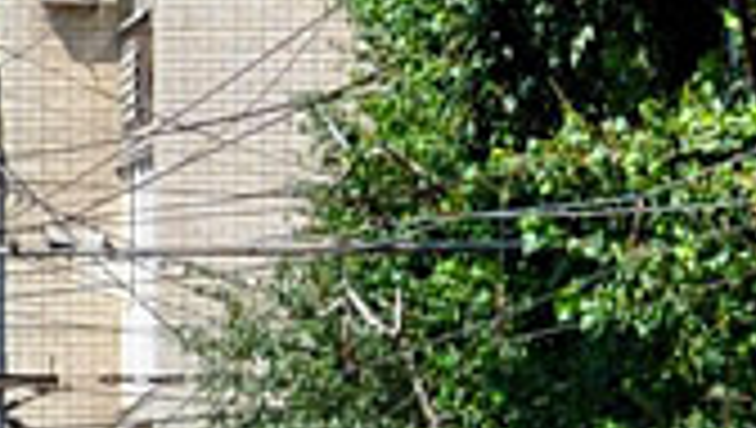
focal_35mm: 738
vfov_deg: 1.7
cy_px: 637
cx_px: 1012
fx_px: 14813
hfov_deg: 2.9
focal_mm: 66
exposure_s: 1/500
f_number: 8
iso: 200
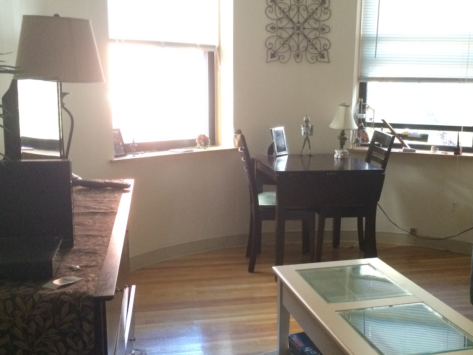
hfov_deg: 41.7
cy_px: 204
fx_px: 615
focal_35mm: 45
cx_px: 303
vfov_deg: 32.1
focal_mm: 4.12
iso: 320
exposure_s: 1/30
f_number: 2.2
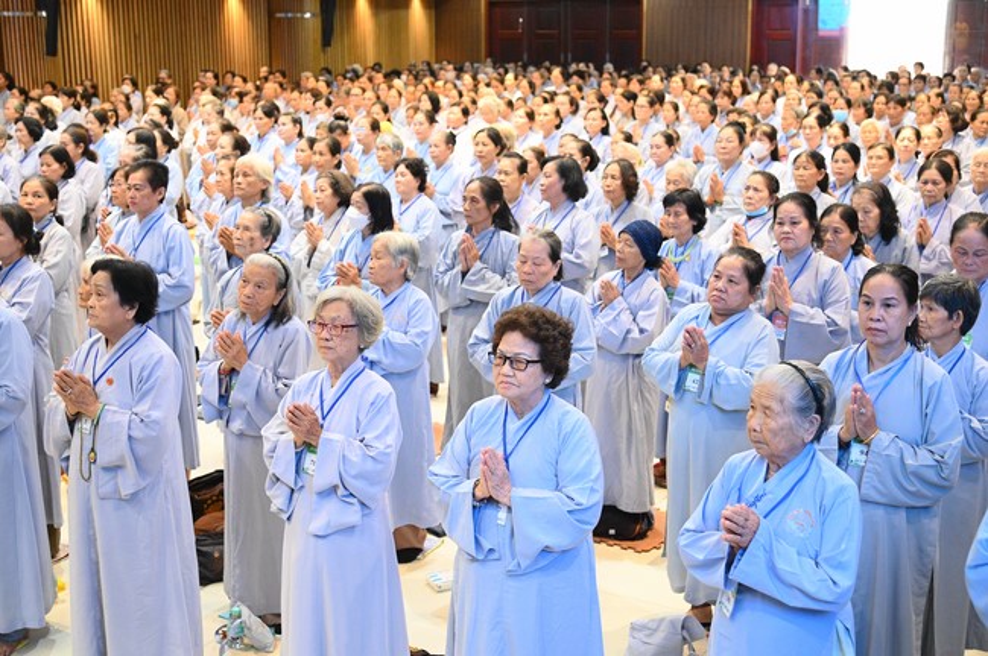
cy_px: 328
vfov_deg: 28.0
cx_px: 494
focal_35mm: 48
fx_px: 1316
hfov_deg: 41.2
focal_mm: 48
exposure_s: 1/125
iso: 8000
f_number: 4
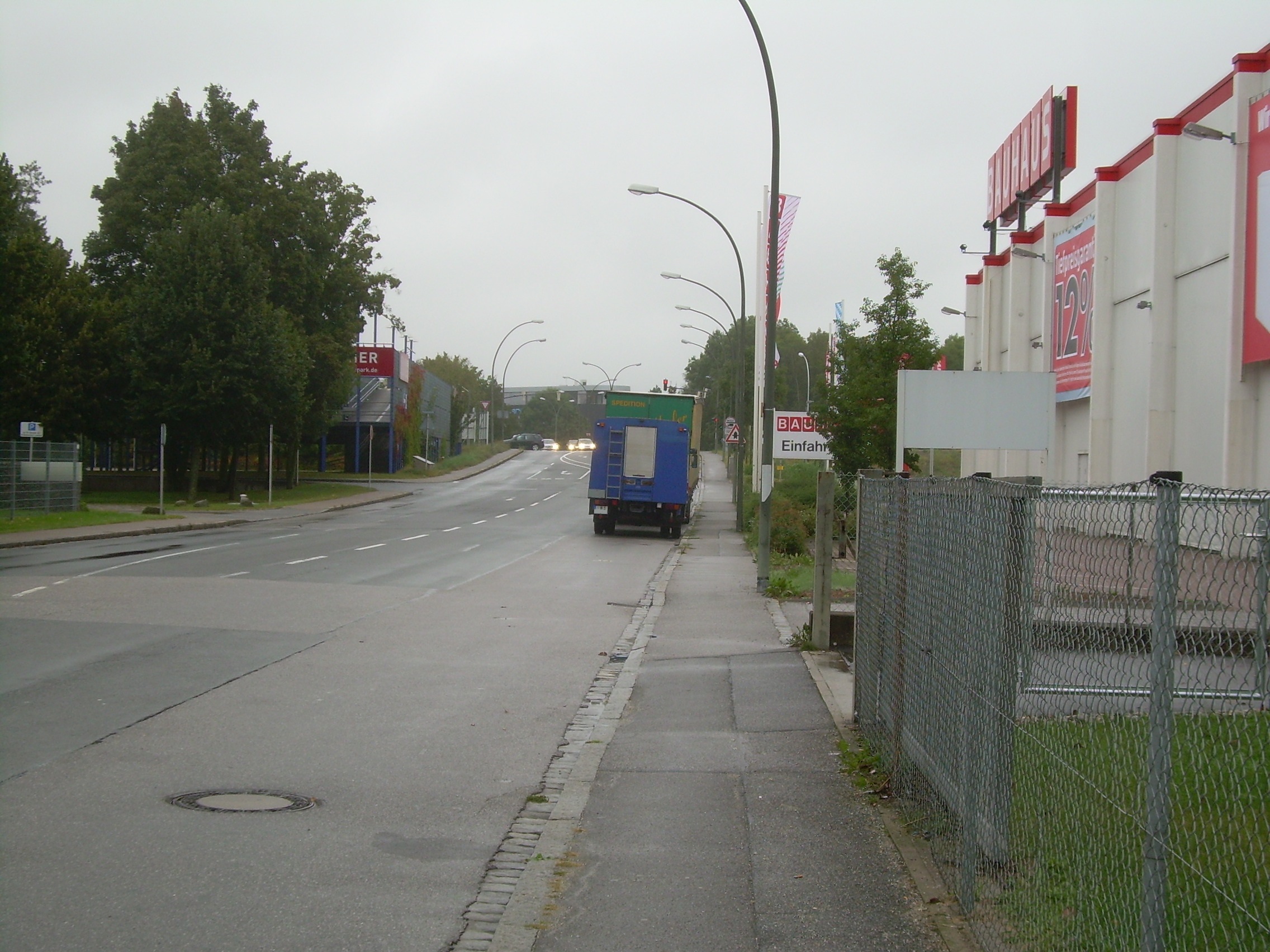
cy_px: 476
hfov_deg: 33.8
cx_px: 635
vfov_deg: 25.7
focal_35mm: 57
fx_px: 2091
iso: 50
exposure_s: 1/210
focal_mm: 9.6
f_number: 3.3
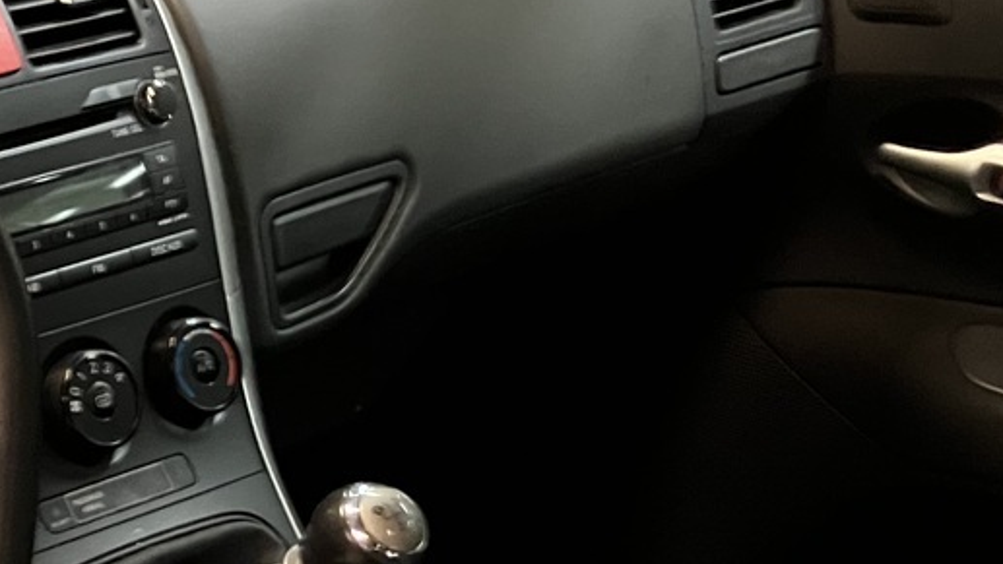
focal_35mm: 85
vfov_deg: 14.1
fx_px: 2261
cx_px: -357
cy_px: 525
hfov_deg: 22.1
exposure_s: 1/25
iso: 400
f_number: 1.8
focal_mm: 3.99
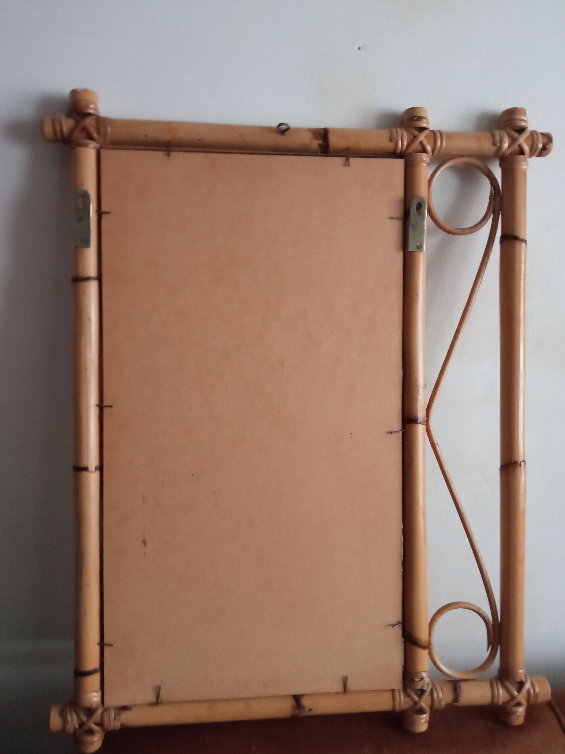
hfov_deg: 51.4
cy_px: 377
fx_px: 588
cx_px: 282
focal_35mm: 27
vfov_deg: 65.3
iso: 1585
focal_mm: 3.79
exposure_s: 1/16.7
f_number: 2.2
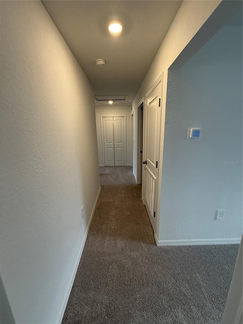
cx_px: 122
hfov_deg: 85.7
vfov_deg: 102.1
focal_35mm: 14
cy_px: 162
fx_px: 131
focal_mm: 2.22
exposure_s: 1/120
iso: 200
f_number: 2.2
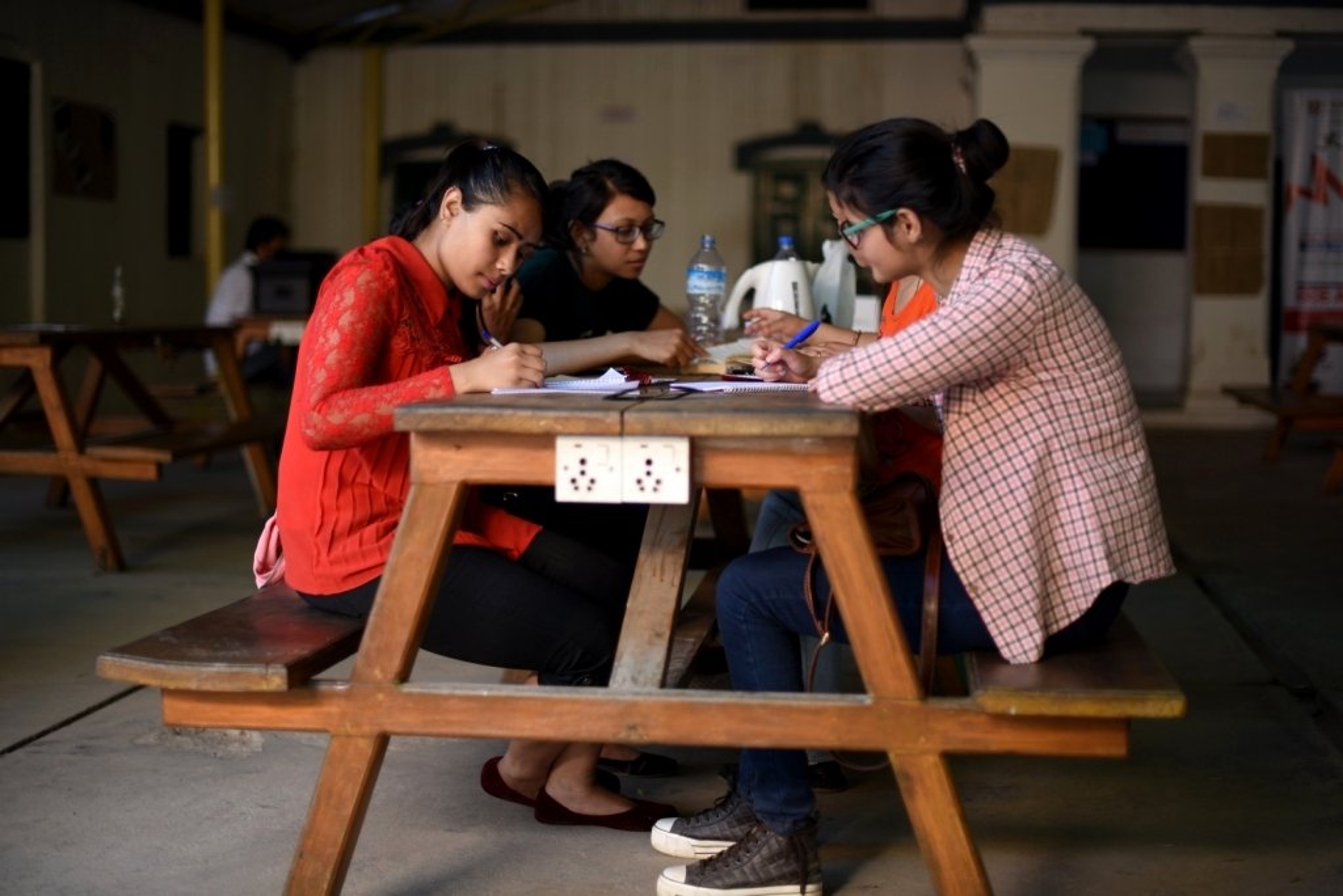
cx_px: 672
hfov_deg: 39.6
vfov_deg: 27.0
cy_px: 448
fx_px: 1866
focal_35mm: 50
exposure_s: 1/400
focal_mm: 50
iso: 200
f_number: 1.4
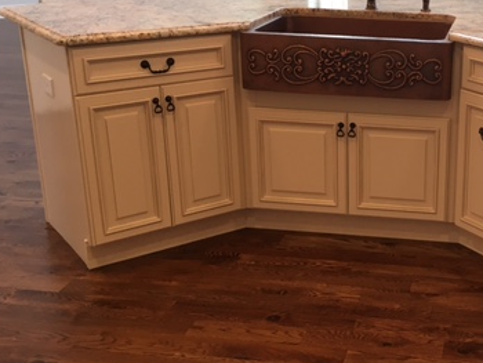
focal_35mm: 53
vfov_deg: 27.5
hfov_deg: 34.4
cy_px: 152
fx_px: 740
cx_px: 421
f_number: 2.2
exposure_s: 1/30
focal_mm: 4.15
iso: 50
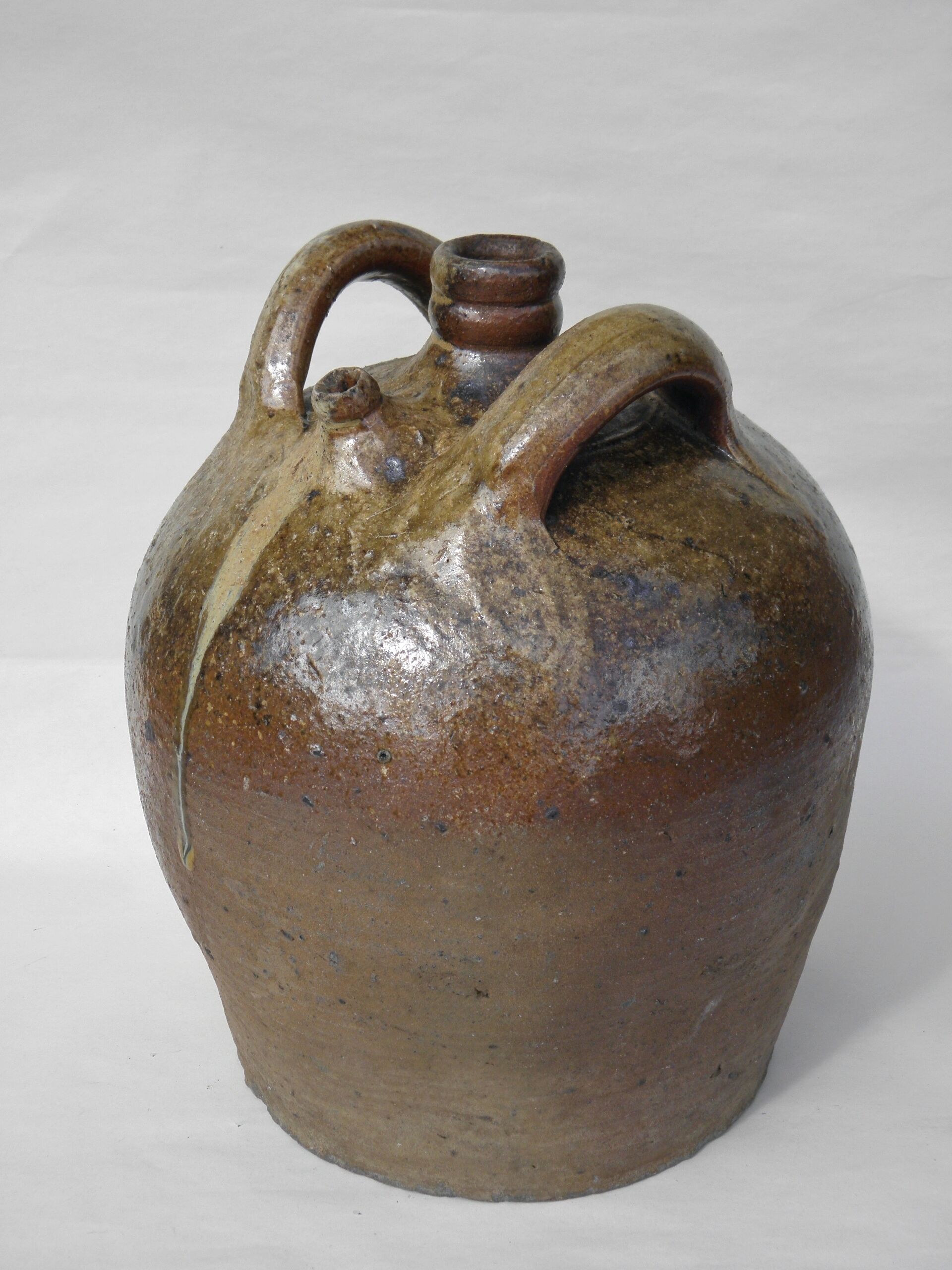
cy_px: 635
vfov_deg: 35.5
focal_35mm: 54
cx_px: 476
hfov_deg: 27.0
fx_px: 1980
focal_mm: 9.7
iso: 100
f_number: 4.1
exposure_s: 1/400
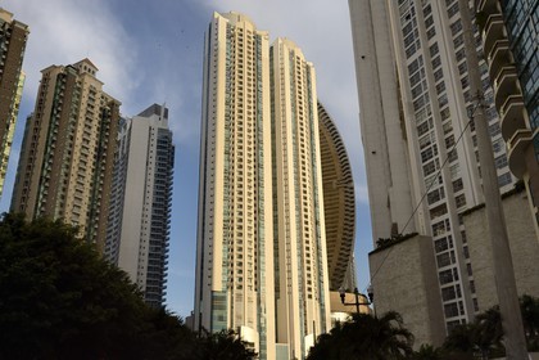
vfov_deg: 41.1
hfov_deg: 58.7
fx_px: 479
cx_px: 270
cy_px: 180
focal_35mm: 32
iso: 400
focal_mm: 32
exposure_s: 1/500
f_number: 5
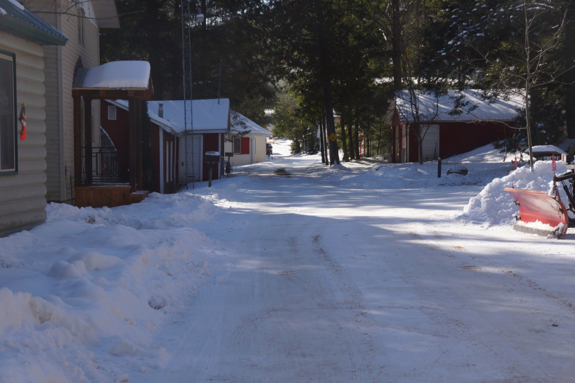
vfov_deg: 18.2
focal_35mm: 75
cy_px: 192
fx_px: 1197
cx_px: 288
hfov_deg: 27.0
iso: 100
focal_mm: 50
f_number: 6.3
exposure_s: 1/125
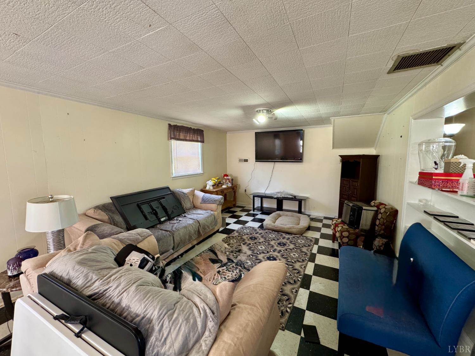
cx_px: 238
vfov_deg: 85.7
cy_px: 178
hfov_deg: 102.1
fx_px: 192
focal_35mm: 14
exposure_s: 1/60
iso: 320
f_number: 2.2
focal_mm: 2.22
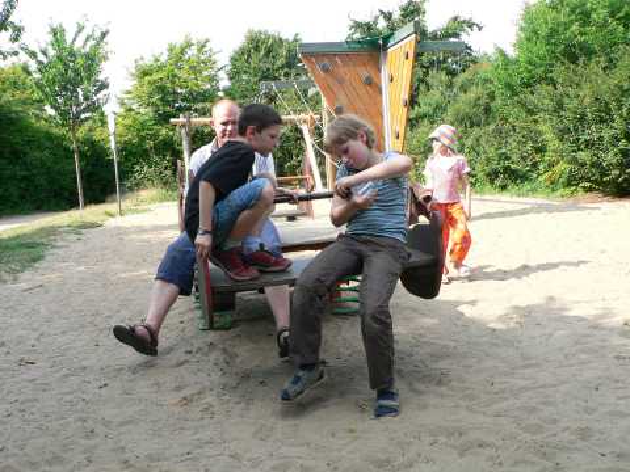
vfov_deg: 40.7
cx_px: 315
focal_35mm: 35
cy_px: 236
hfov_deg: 52.6
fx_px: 637
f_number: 4
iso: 64
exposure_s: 1/100
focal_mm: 6
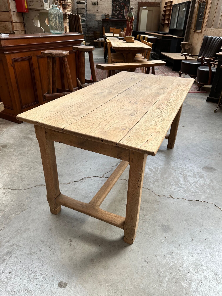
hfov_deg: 56.8
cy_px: 148
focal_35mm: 24
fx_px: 205
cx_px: 111
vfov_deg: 71.6
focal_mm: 6.86
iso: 80
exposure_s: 1/401
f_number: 1.78
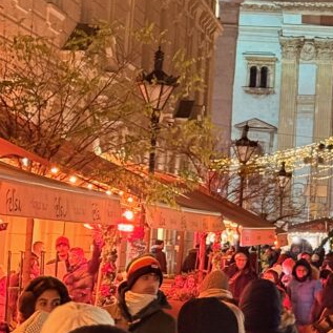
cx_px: 395
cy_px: 11
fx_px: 1491
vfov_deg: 12.6
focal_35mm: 137
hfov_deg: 12.5
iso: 400
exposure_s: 1/25
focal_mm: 6.76
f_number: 1.78
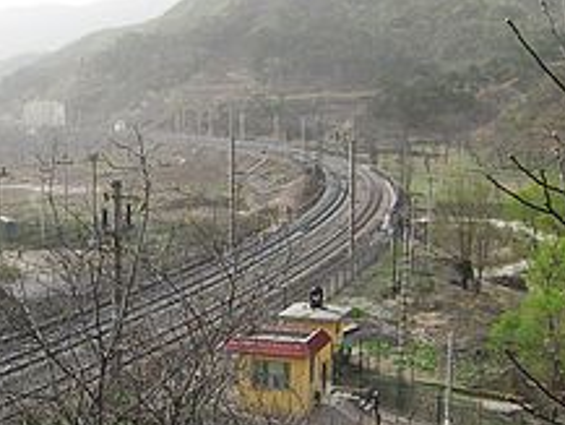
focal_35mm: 70
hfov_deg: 27.3
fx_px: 1143
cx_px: 122
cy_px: 282
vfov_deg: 21.0
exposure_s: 1/320
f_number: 4.3
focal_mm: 6.2
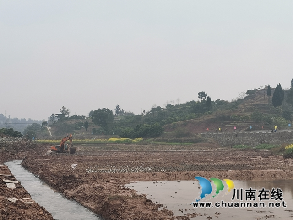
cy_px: 110
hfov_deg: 36.8
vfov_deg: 28.0
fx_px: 440
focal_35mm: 52
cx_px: 146
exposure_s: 1/973
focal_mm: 4.75
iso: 50
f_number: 1.8
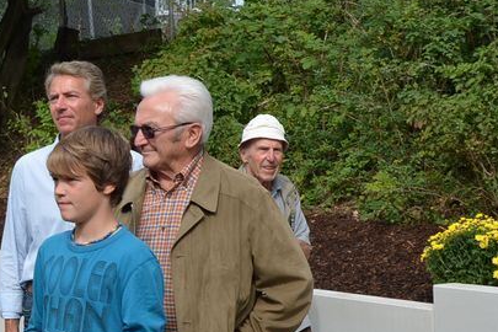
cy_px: 224
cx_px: -61
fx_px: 1535
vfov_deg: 12.3
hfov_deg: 17.7
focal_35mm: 111
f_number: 7.1
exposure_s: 1/200
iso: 100
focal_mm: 30
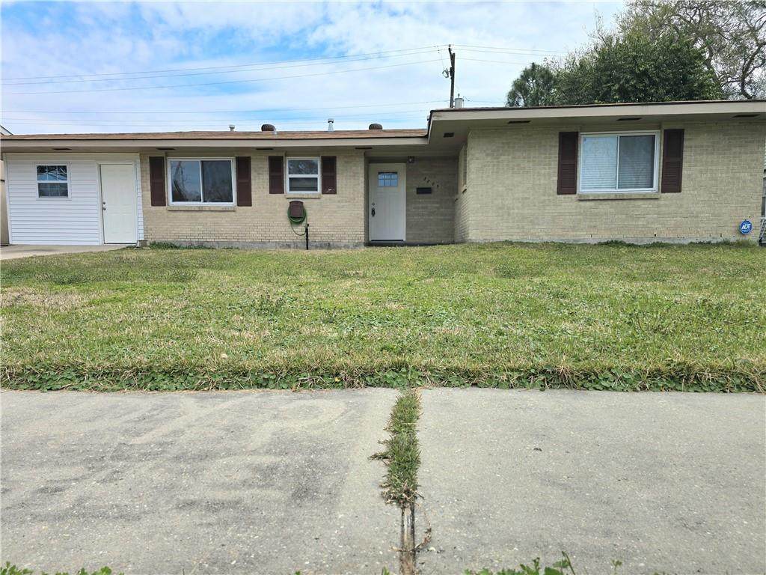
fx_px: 509
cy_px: 288
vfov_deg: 58.9
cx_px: 383
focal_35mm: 23
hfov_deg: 73.9
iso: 12
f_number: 1.7
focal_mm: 6.3
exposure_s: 1/1000
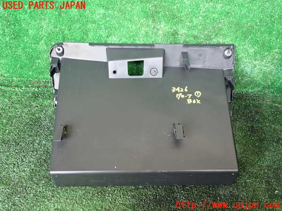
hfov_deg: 60.0
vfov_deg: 46.8
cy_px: 106
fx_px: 244
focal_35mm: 30
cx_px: 141
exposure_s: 1/30
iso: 250
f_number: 2.3
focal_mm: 5.4
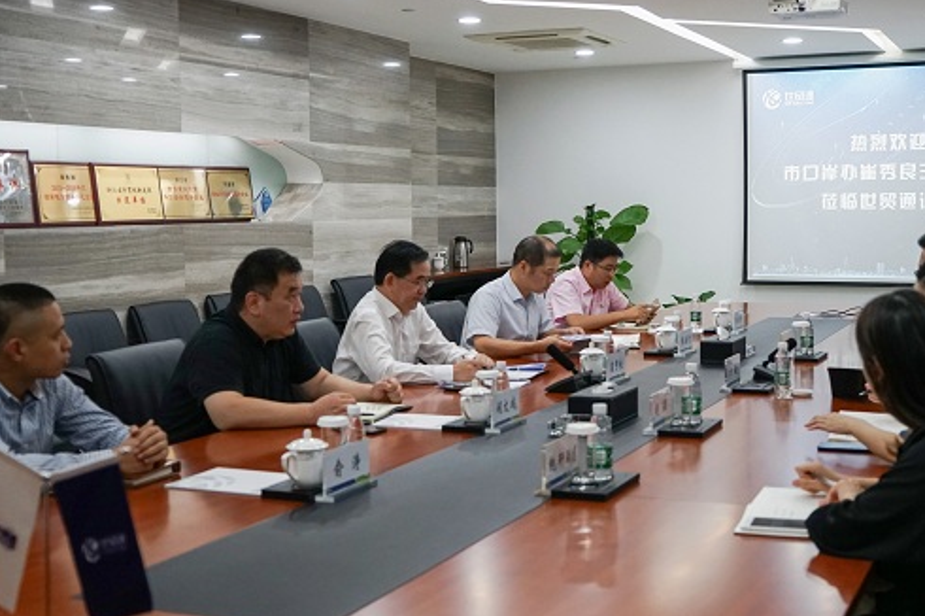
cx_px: 544
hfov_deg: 41.8
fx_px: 1207
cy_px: 270
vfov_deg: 28.6
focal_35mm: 47
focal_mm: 36
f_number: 4
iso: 1600
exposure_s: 1/250
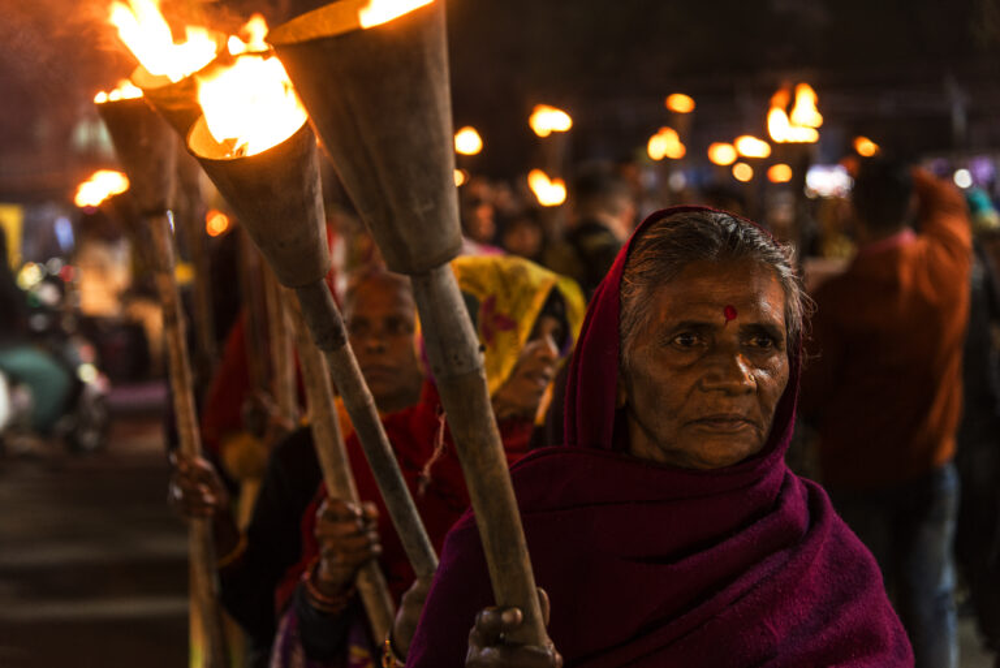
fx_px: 1807
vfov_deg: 20.9
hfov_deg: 30.9
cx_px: 500
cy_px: 334
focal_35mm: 65
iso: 1600
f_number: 4
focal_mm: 65
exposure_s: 1/25
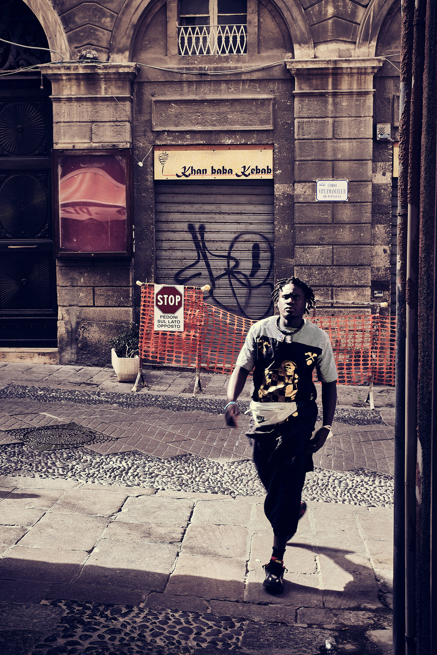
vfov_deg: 39.6
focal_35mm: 50
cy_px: 328
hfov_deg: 27.0
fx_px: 910
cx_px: 218
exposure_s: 1/60
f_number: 5.6
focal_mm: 33
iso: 250
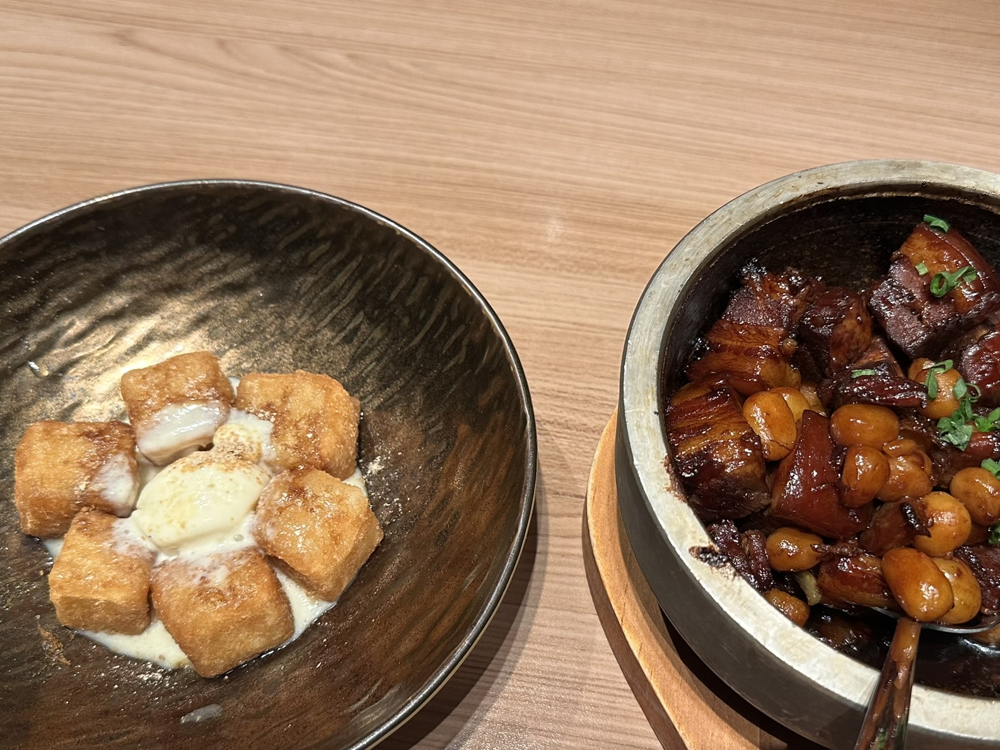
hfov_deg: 58.1
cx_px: 575
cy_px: 469
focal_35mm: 31
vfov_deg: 45.1
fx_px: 895
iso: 200
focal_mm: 6.86
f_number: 1.78
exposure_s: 1/100
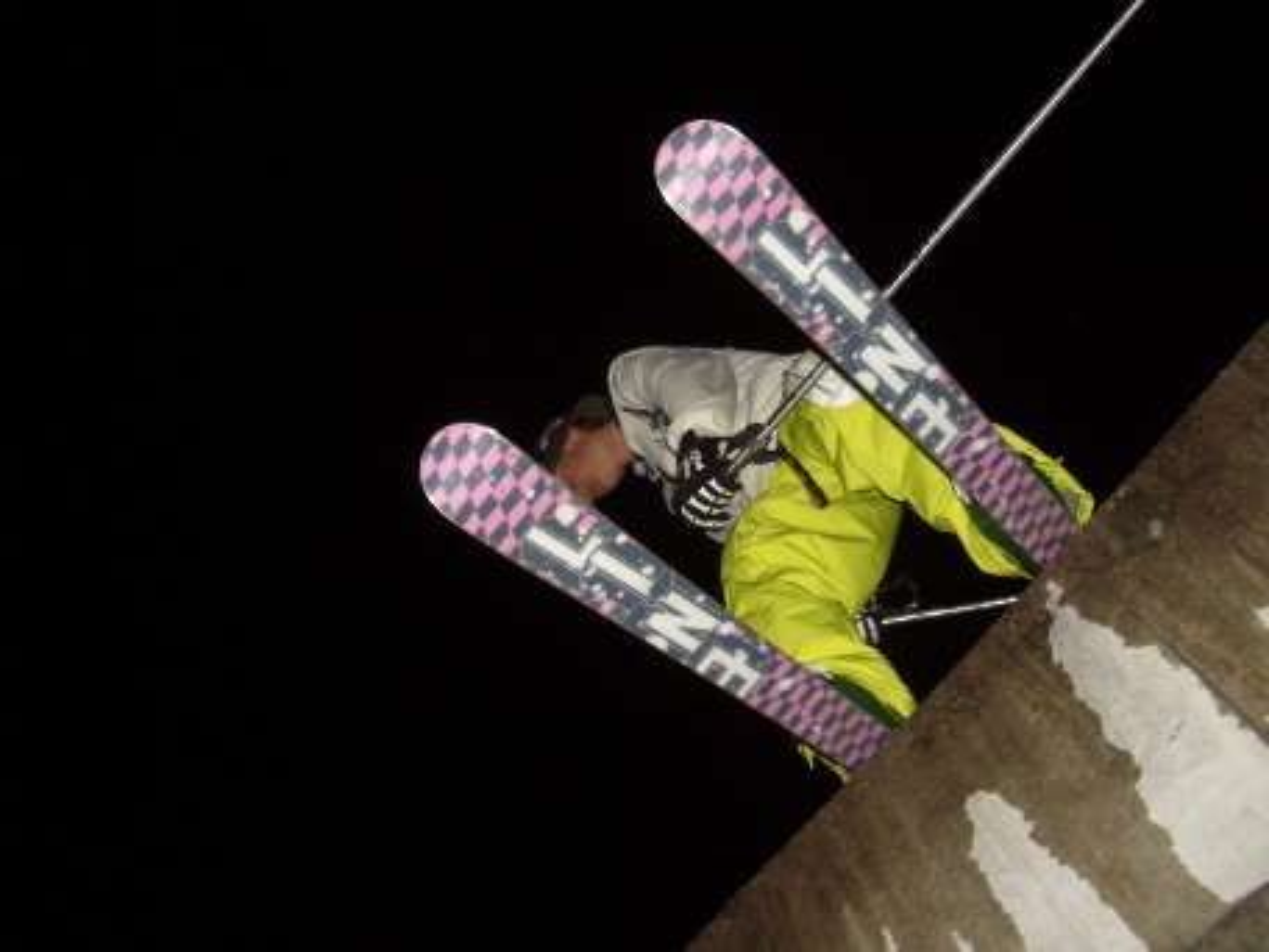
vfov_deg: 40.7
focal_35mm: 35
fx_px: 1283
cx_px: 634
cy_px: 476
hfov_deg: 52.6
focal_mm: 5.8
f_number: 2.6
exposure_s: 1/60
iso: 100
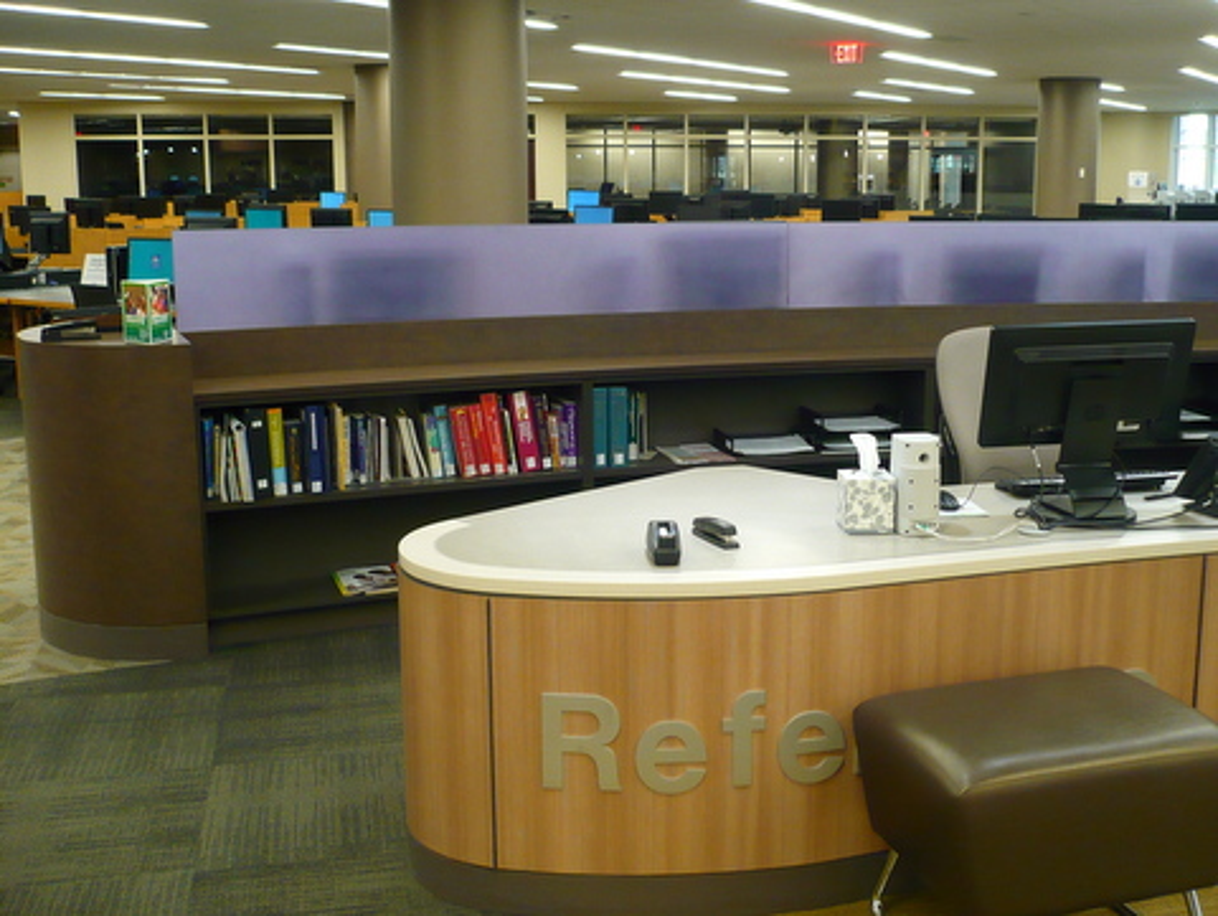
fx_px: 1233
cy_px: 458
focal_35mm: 35
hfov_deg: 52.6
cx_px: 609
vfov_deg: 40.8
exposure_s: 1/15
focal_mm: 5.8
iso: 200
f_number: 2.8
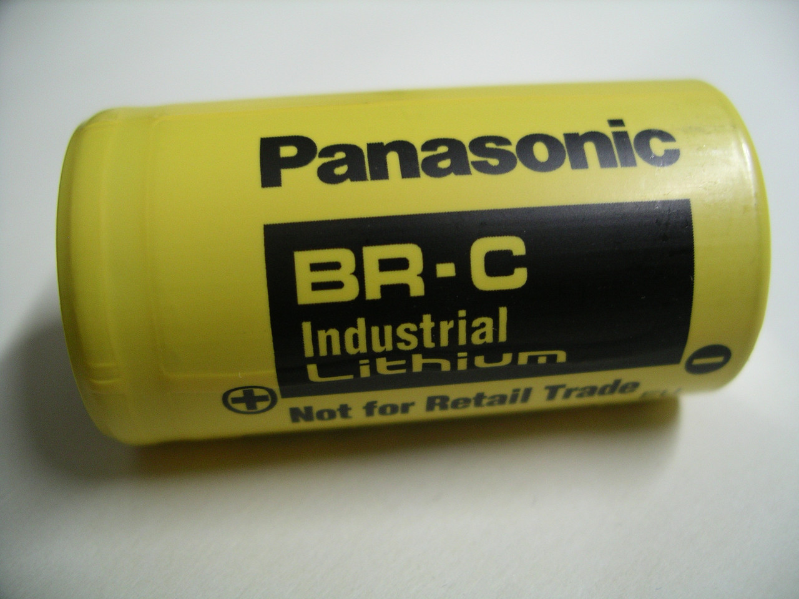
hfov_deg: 50.1
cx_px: 400
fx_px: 854
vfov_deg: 38.7
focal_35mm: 37
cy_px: 300
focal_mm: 7.8
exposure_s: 1/30
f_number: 2.8
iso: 200
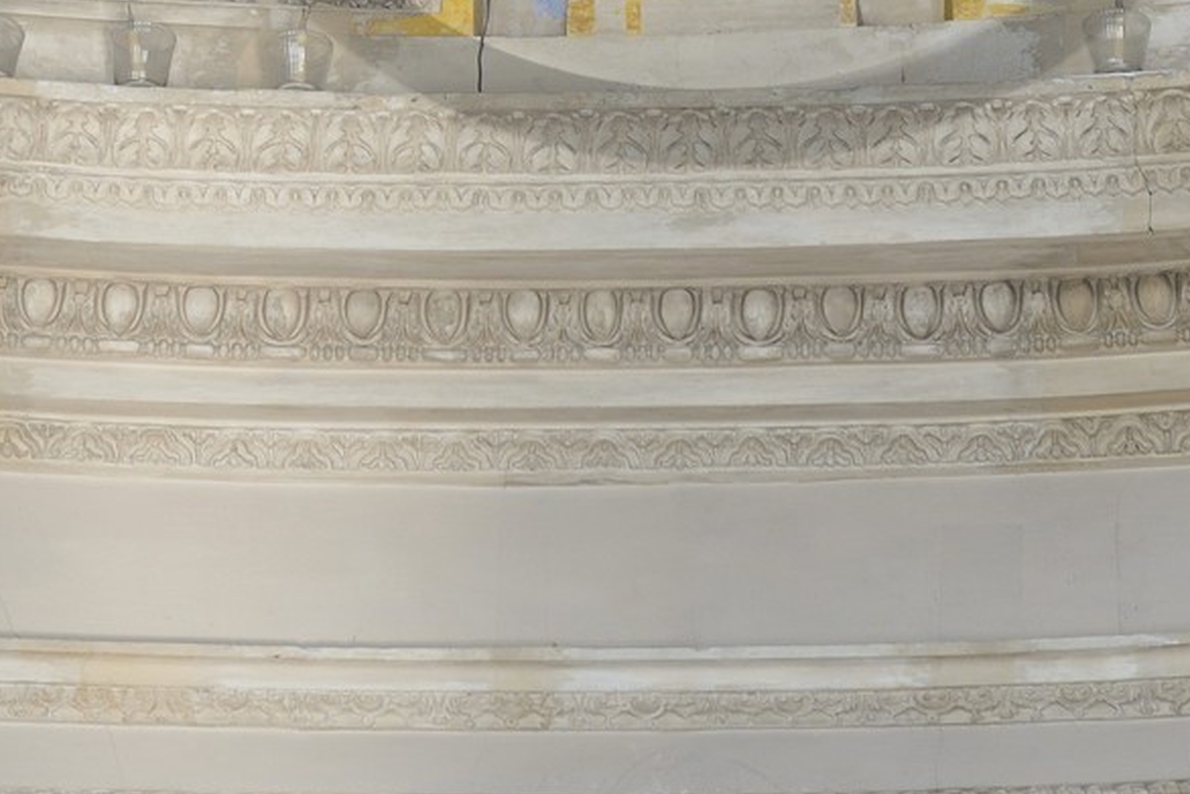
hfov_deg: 10.8
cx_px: 711
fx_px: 6315
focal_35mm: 191
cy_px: -469
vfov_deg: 7.1
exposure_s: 1/125
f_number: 6.3
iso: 800
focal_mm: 70
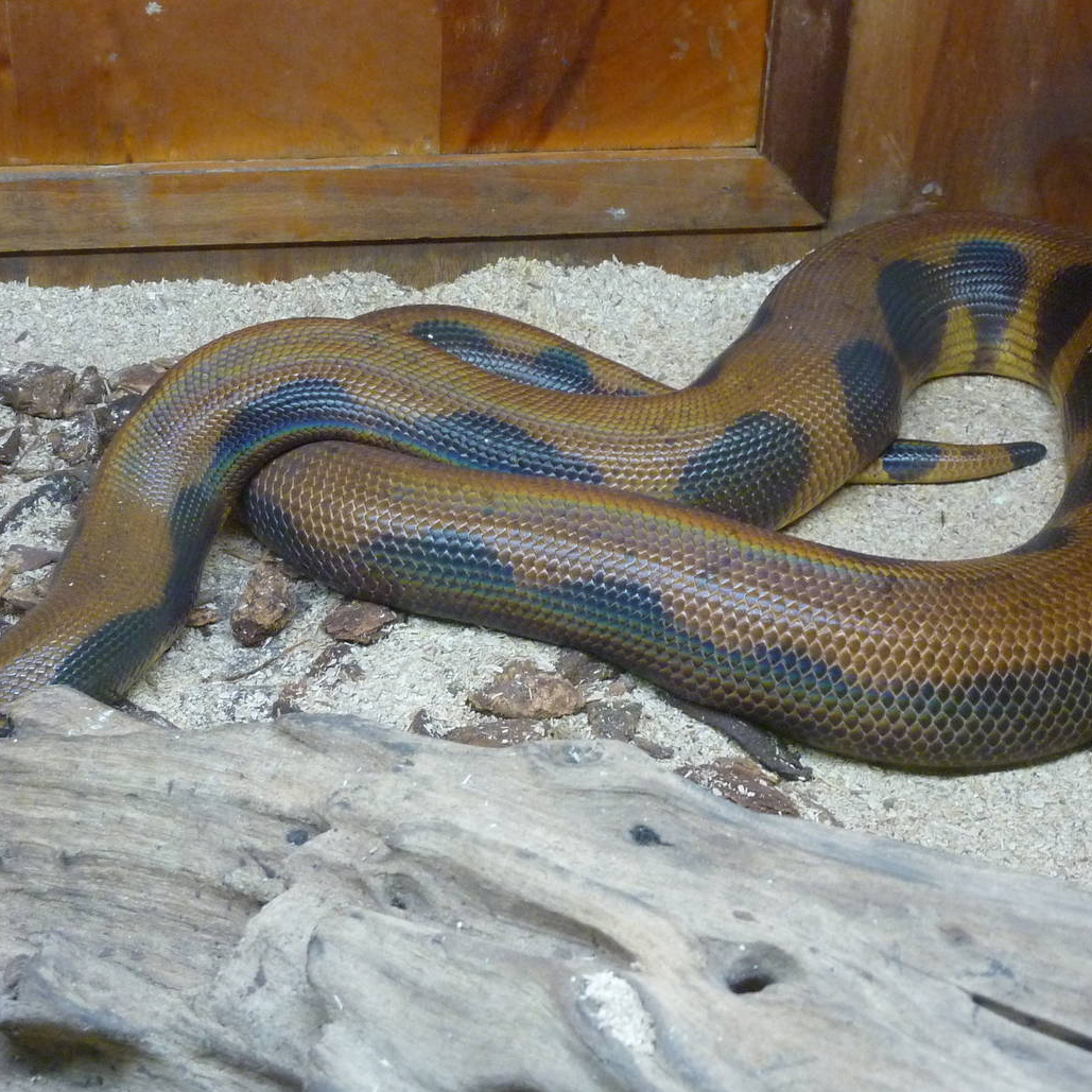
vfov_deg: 31.1
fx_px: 1963
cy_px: 509
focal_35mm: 55
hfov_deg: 31.0
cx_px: 470
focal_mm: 6.5
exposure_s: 1/15
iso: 400
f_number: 3.6
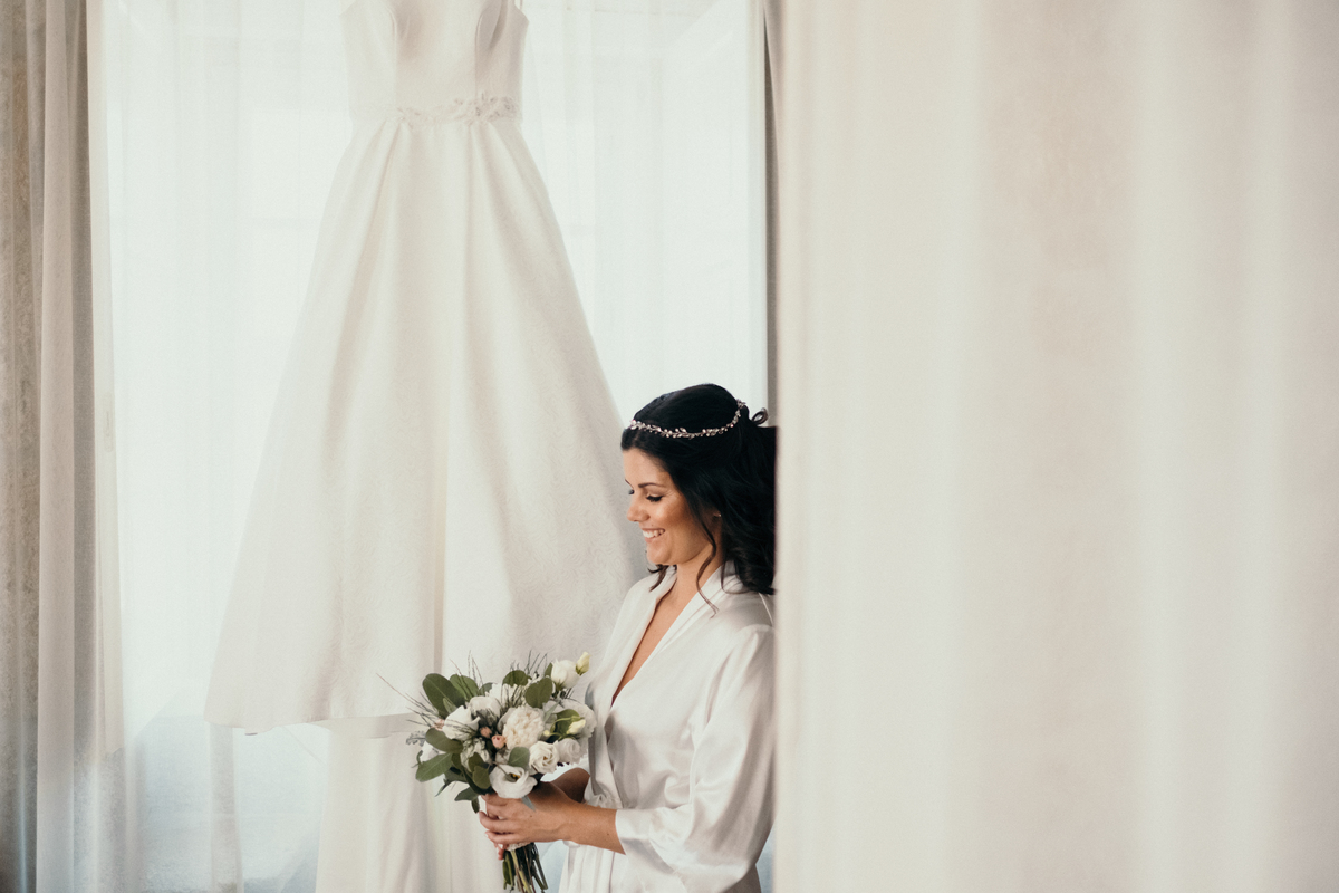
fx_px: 1302
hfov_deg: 54.4
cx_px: 670
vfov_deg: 37.9
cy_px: 446
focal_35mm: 35
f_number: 1.4
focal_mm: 23
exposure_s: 1/800
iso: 1600
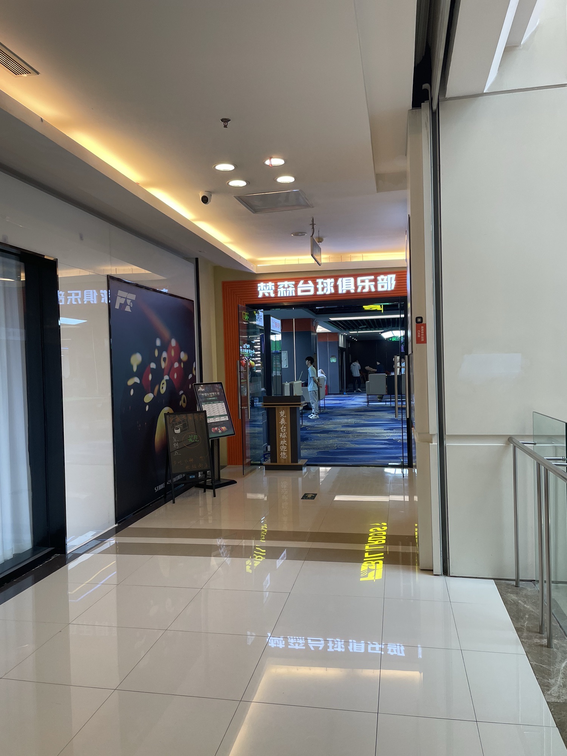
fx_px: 568
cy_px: 378
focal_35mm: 26
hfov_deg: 53.1
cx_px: 284
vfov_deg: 67.3
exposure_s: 1/100
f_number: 1.6
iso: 64
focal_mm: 4.2
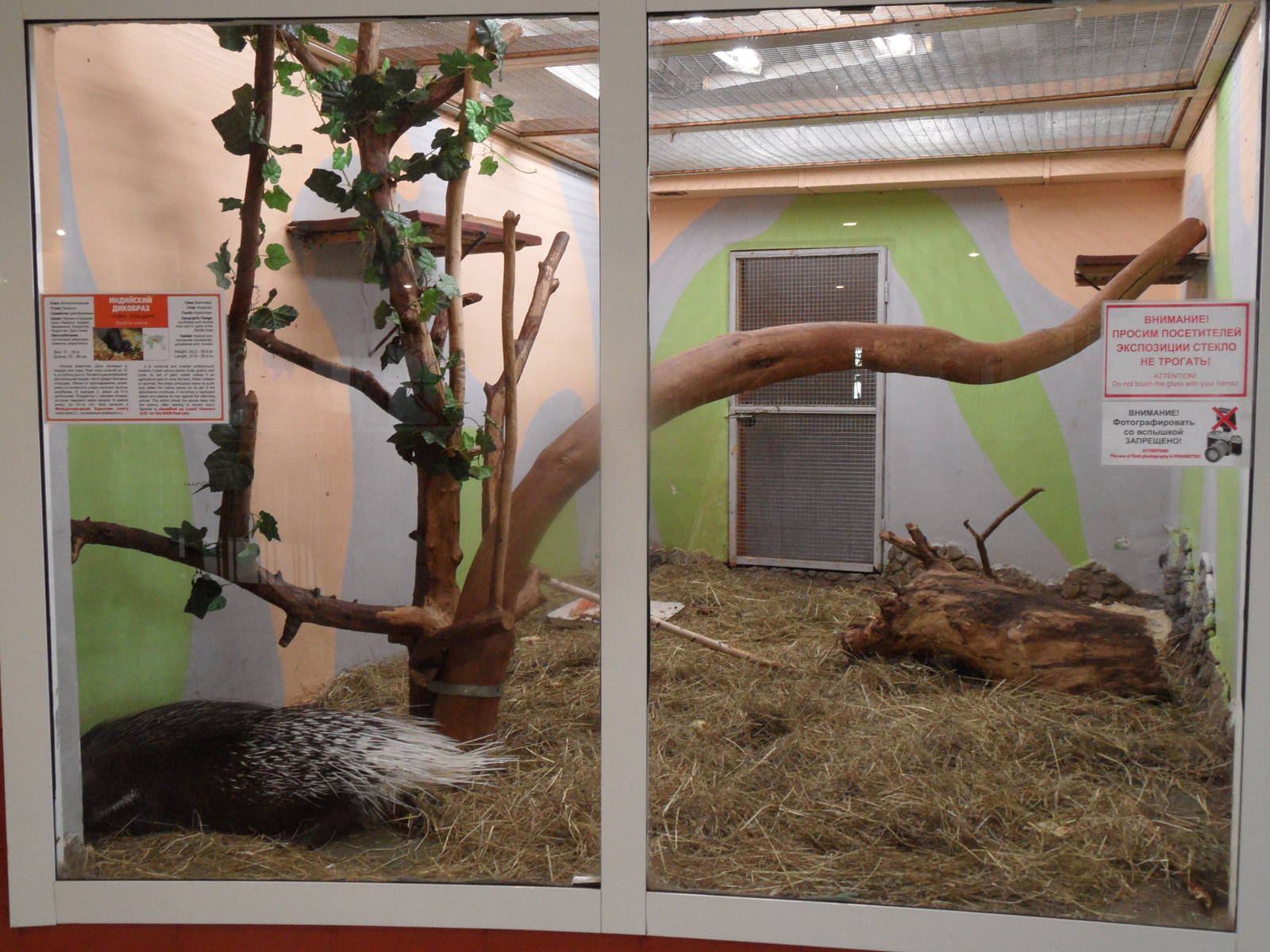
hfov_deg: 56.8
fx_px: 1174
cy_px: 476
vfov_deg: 44.2
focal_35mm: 32
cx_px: 635
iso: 200
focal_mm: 5.3
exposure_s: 1/10
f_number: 3.4
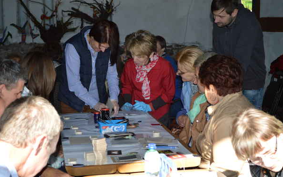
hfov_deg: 31.5
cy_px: 94
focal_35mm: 65
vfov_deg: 20.0
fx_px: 501
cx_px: 141
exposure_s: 1/125
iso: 200
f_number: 5.3
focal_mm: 42
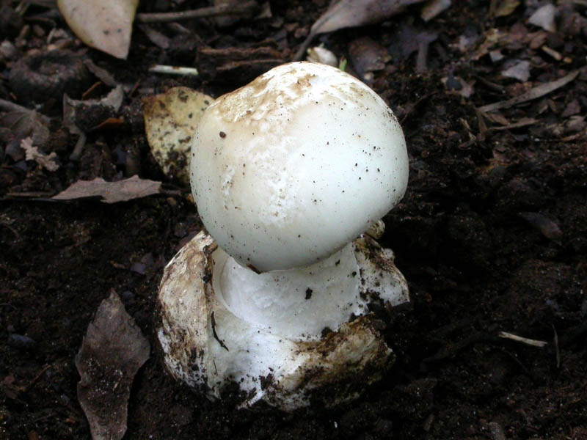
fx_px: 2611
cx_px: 294
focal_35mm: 154
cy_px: 220
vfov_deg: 9.6
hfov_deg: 12.8
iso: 200
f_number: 10.3
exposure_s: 1/8
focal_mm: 32
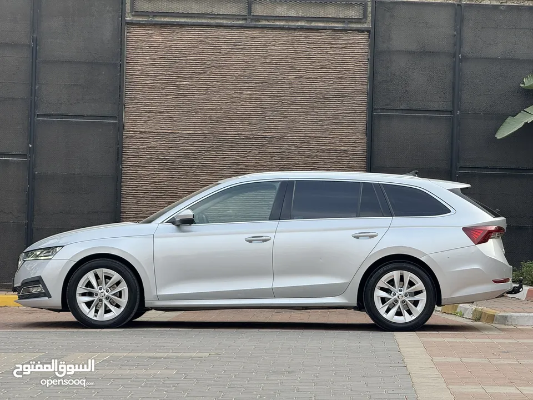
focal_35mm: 120
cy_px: 200
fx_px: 1848
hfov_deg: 16.4
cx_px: 266
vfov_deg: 12.3
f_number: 2.8
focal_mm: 15.66
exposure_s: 1/138
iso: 50
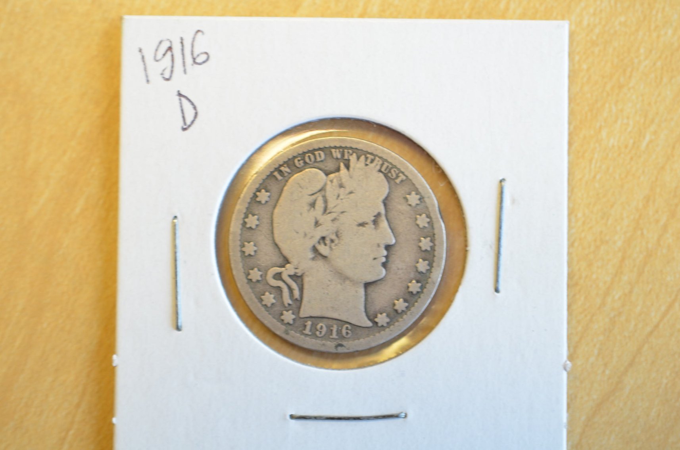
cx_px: 340
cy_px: 225
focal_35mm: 60
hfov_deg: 33.5
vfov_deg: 22.5
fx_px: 1131
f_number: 4.5
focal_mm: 40
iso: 500
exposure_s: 1/50
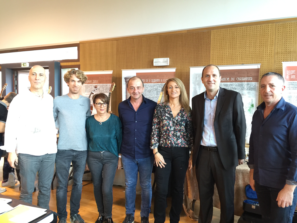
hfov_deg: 61.7
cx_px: 148
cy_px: 112
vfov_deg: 48.2
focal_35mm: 29
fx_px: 249
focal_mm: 4.15
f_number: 2.2
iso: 80
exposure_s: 1/17
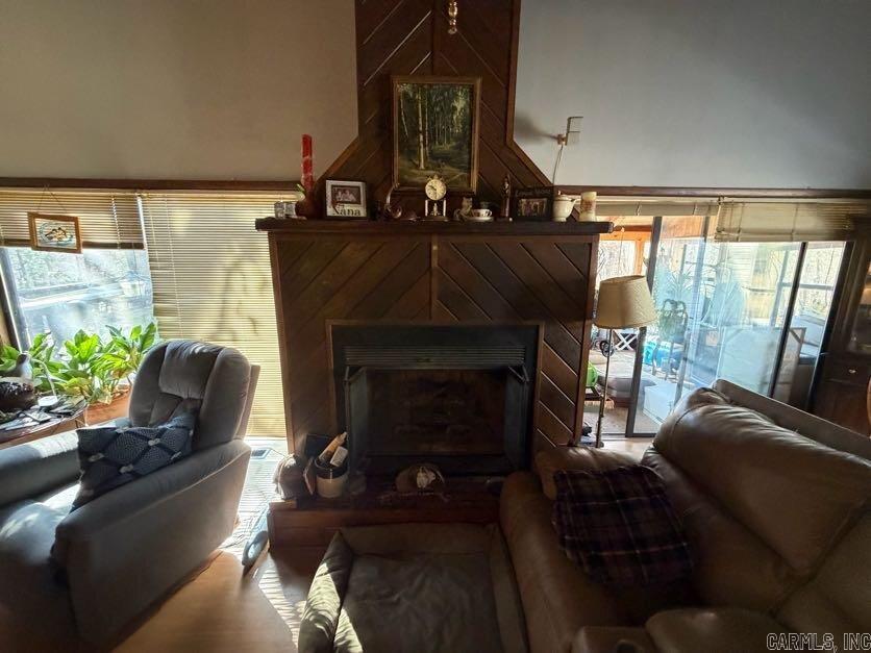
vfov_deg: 85.7
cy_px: 326
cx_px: 436
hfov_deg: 102.1
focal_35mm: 14
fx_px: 352
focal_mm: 2.22
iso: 500
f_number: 2.2
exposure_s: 1/60
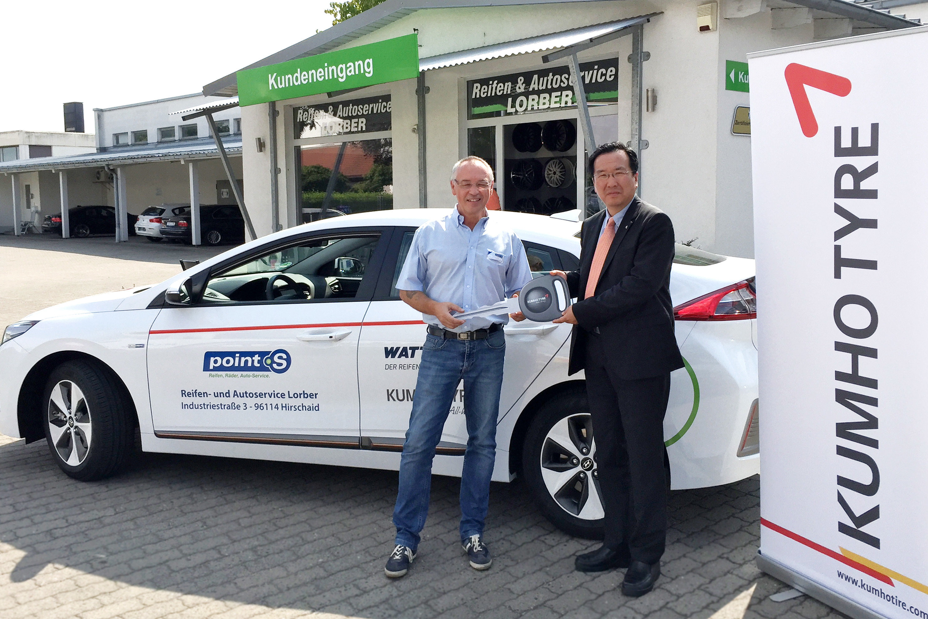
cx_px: 455
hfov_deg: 57.2
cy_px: 307
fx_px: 851
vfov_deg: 40.0
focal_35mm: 33
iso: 32
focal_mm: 4.15
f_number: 2.2
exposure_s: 1/2326
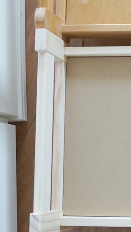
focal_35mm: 124
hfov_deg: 9.6
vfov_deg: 17.0
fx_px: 766
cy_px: 8
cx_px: 170
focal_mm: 30
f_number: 2.2
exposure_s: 1/160
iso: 1600
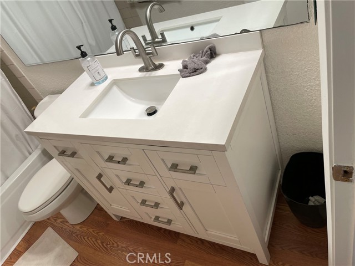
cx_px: 178
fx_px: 267
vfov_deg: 53.1
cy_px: 133
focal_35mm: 26
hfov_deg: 67.3
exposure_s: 1/120
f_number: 1.6
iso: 80
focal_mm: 4.2
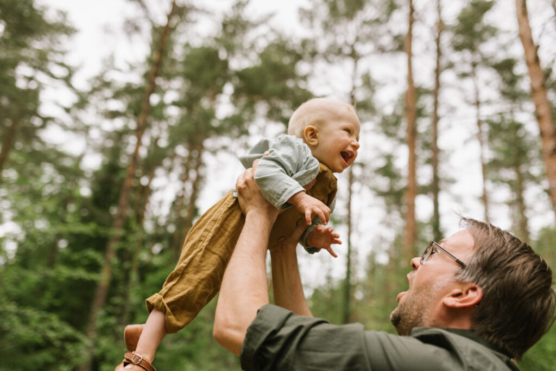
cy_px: 186
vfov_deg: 37.9
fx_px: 541
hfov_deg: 54.4
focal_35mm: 35
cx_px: 278
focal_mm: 35
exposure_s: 1/3200
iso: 250
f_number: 2.2
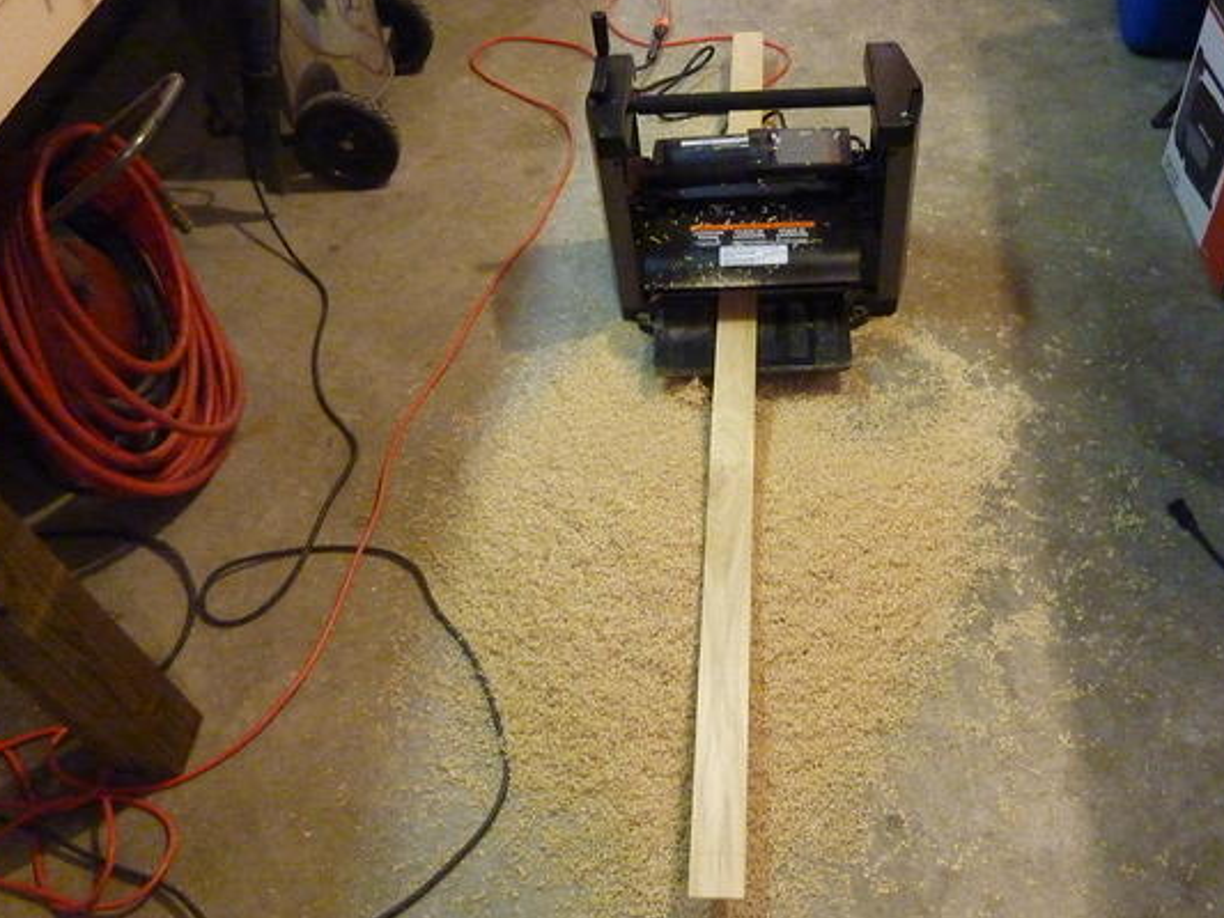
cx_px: 703
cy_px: 496
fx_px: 1061
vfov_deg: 46.8
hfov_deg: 59.7
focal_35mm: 30
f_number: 3.3
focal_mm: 4.1
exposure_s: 1/20
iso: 800
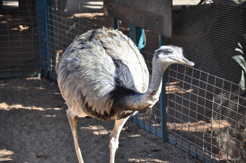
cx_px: 123
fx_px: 1075
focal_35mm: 158
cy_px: 82
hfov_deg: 13.1
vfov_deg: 8.7
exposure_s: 1/250
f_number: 5.6
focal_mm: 105
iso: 400
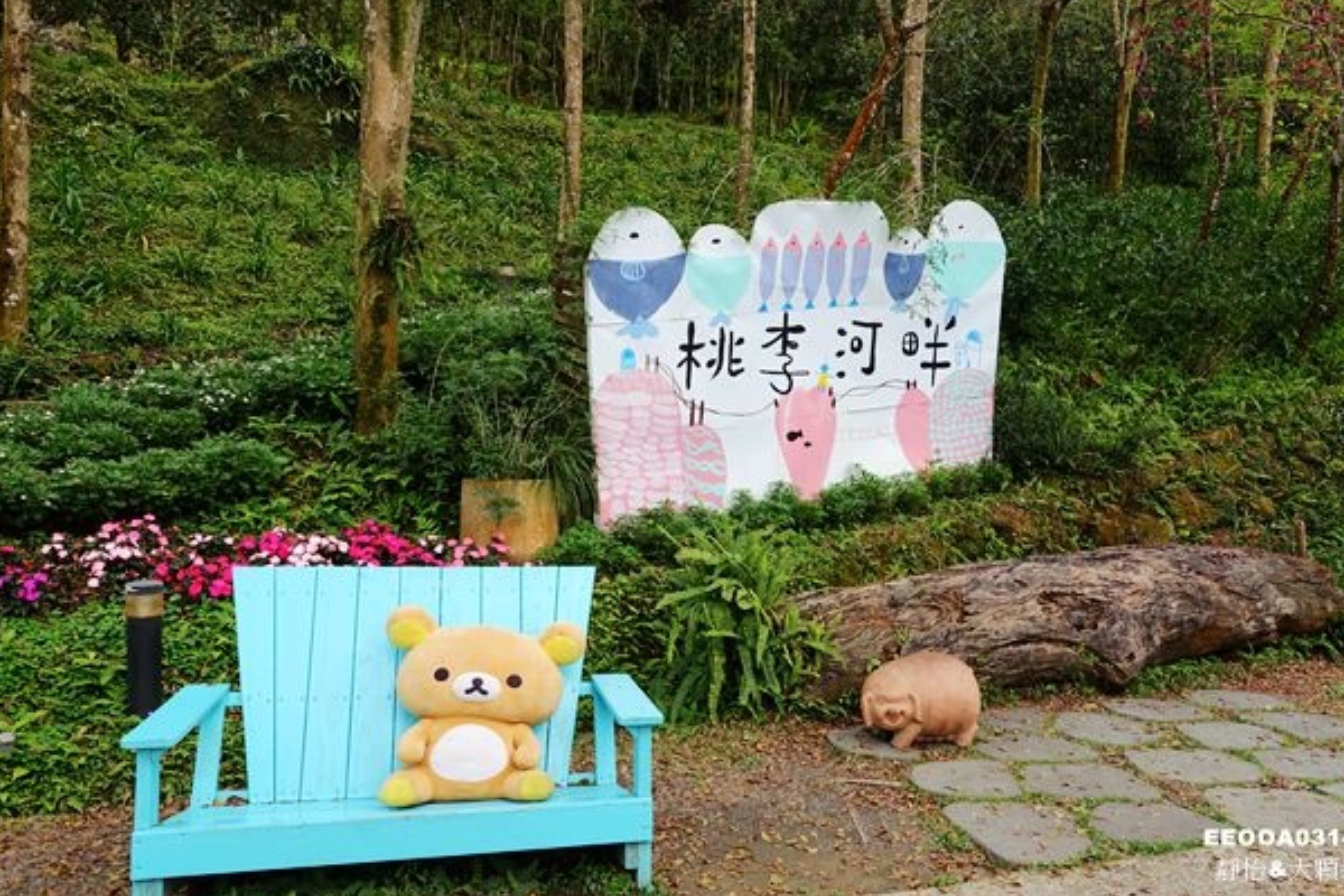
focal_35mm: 26
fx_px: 971
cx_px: 701
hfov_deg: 69.4
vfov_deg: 49.5
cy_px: 458
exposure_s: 1/200
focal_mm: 8.8
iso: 125
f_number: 4
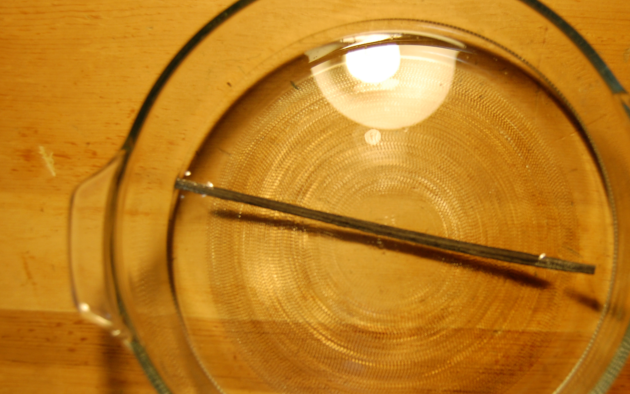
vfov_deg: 25.8
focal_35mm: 50
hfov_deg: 40.1
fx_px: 858
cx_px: 386
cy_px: 231
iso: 400
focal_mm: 24
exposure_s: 1/40
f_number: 4
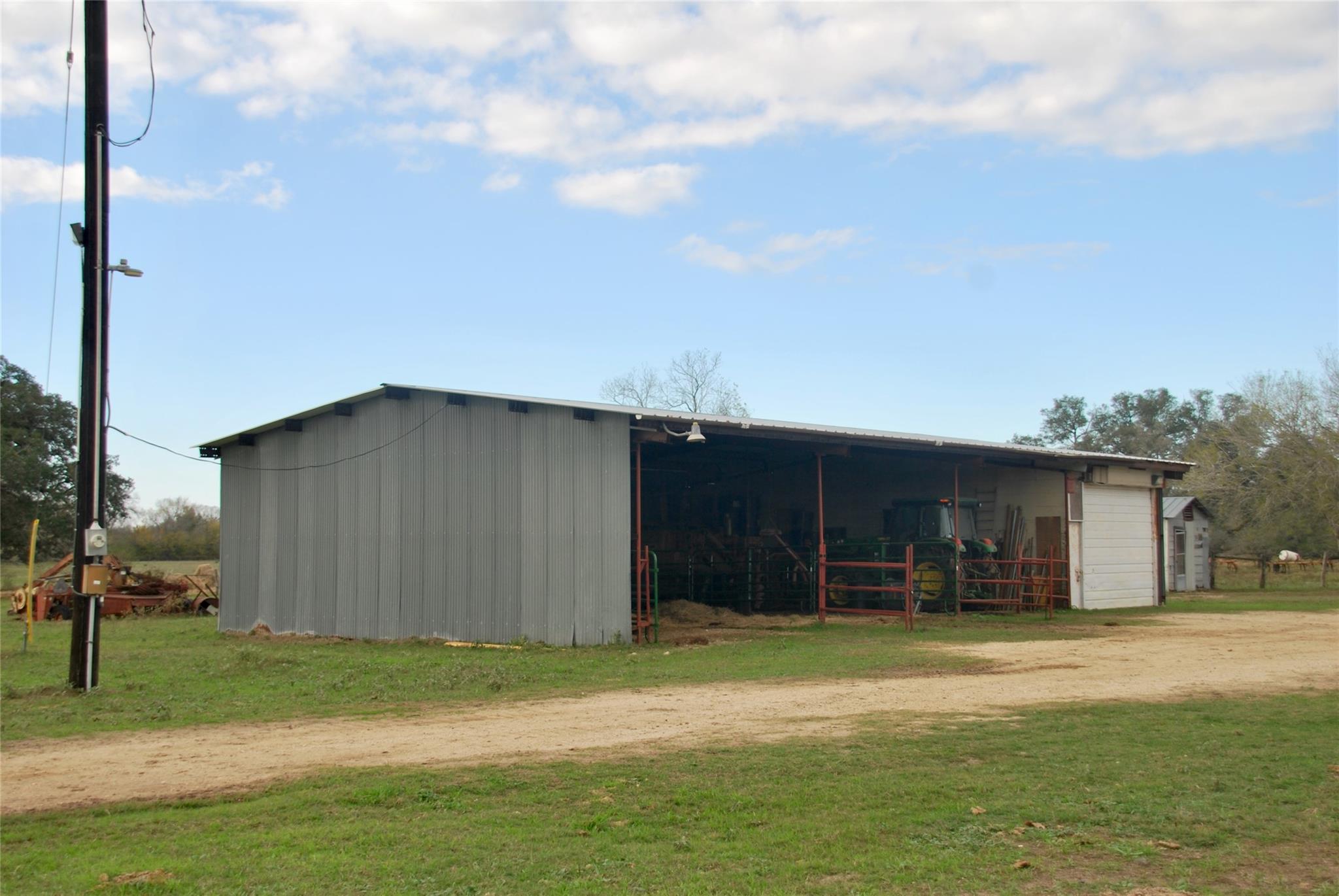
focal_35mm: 44
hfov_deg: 44.9
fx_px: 1620
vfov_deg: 30.9
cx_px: 670
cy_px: 448
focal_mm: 29
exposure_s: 1/200
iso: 100
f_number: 5.6
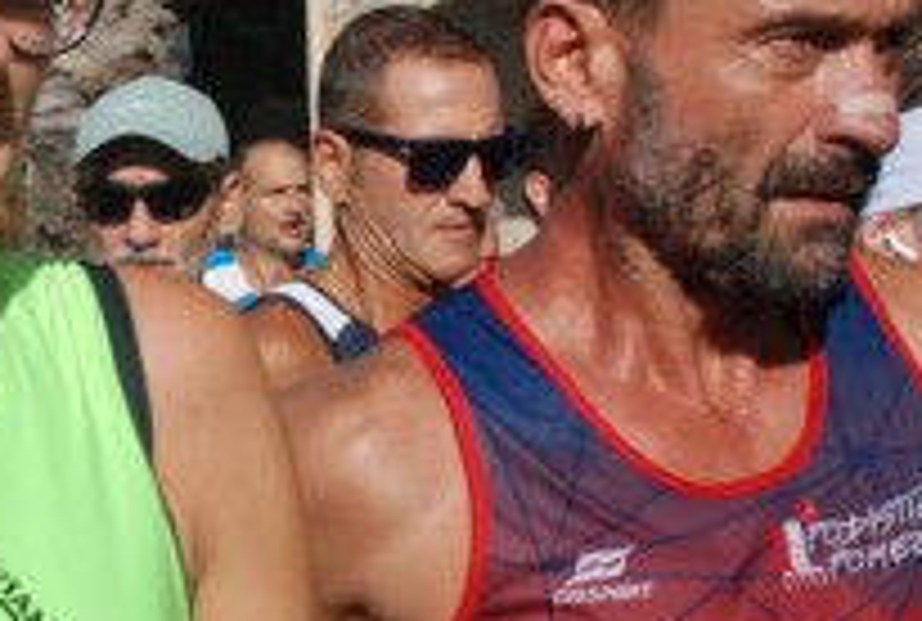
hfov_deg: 13.0
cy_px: 470
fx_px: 3942
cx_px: -193
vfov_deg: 9.0
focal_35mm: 153
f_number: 9
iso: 1000
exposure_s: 1/2500
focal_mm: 35
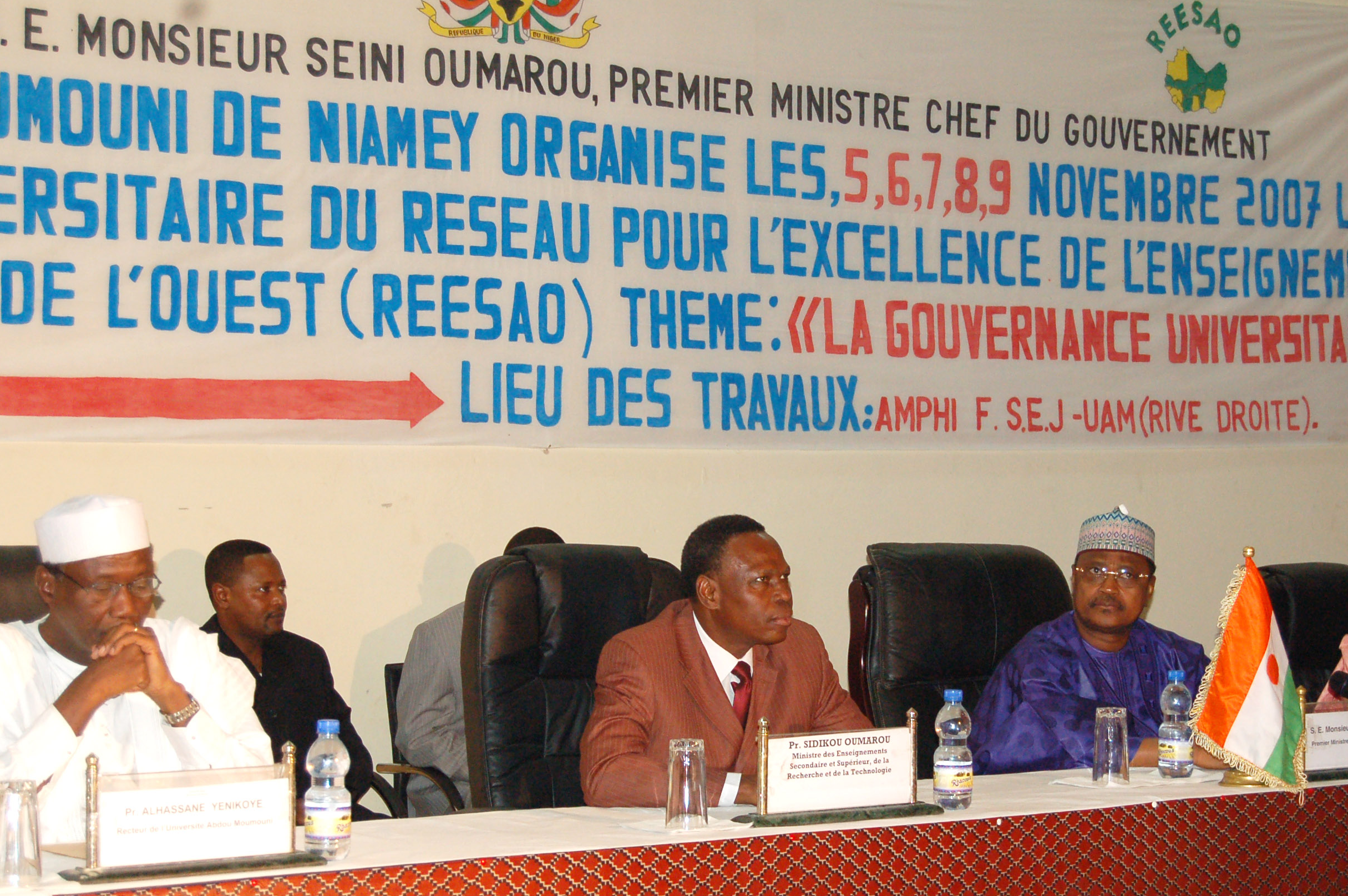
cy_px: 536
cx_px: 746
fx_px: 2918
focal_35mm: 78
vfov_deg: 17.4
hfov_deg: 26.0
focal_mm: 42
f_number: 5.3
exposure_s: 1/60
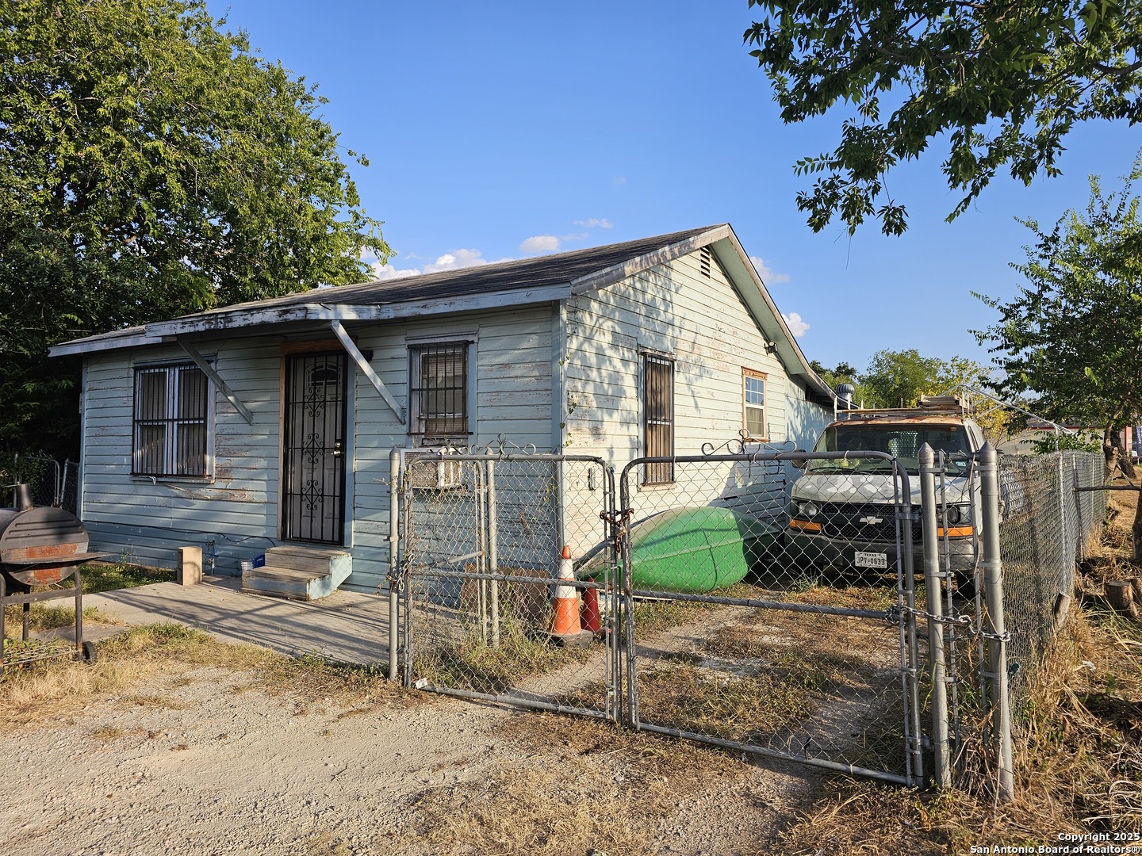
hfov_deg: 73.9
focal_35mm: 23
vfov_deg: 58.9
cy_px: 428
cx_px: 571
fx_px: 759
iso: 10
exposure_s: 1/440
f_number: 1.7
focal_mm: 6.3
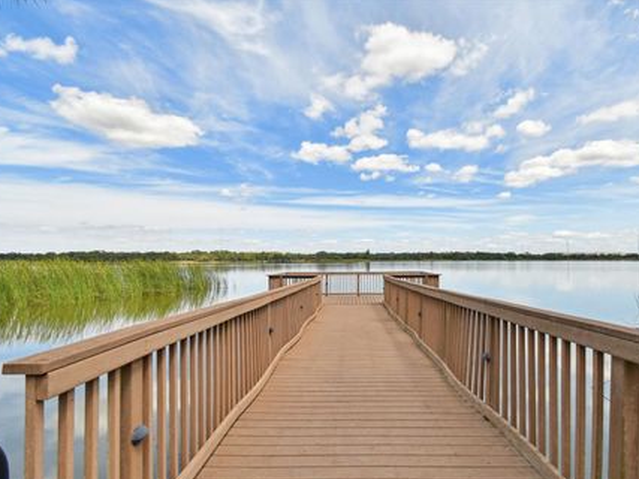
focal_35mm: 18
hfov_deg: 87.5
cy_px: 246
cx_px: 352
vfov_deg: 71.6
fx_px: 332
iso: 100
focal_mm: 11
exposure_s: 1/800
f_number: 8
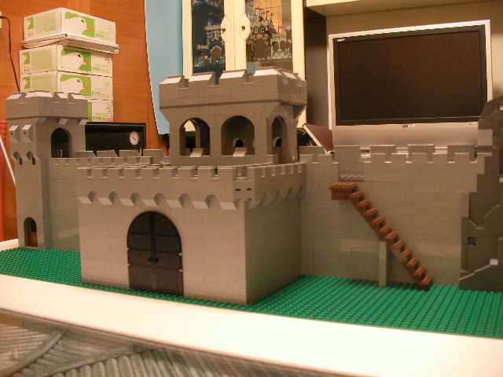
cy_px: 188
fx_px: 552
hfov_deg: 49.0
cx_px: 252
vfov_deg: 37.7
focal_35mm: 38
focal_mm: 6.3
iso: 200
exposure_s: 1/3.6
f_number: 3.5
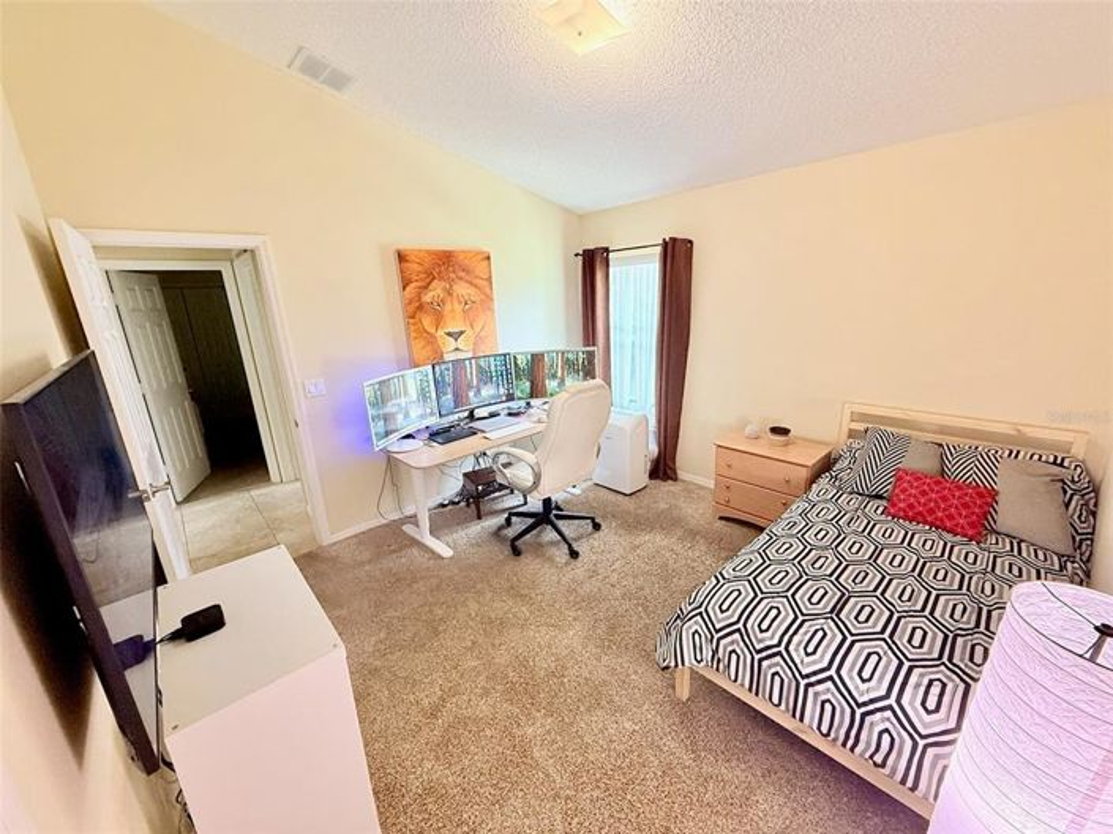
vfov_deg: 85.6
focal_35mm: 14
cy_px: 417
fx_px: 450
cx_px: 556
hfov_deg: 102.1
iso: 320
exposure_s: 1/69
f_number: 2.2
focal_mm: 2.22
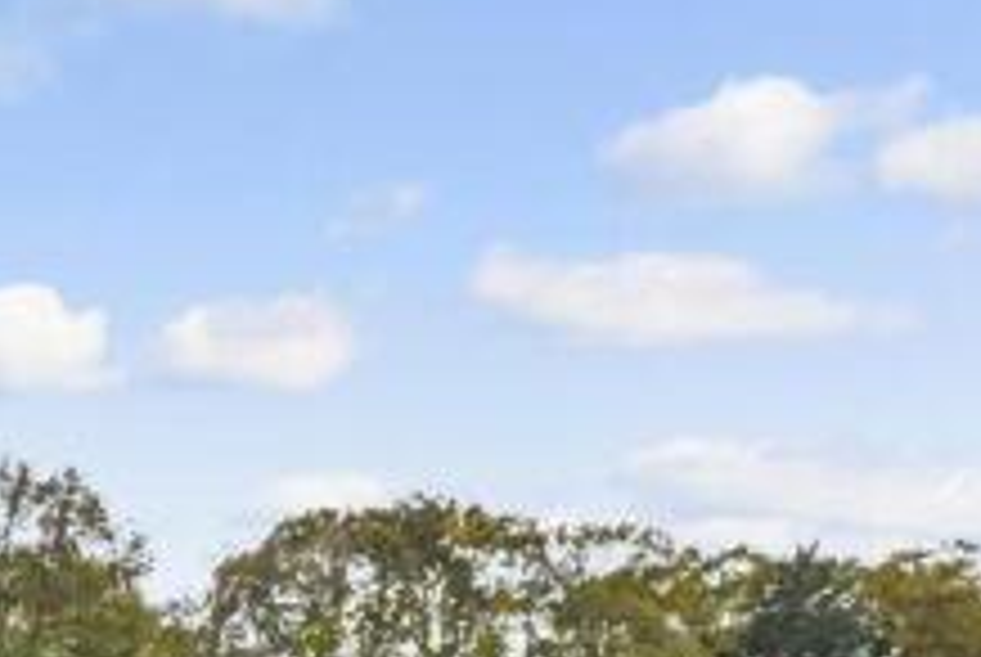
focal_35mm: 45
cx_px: -335
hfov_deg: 31.7
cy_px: 731
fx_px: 1228
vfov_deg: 27.3
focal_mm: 10
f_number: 8
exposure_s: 1/800
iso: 320
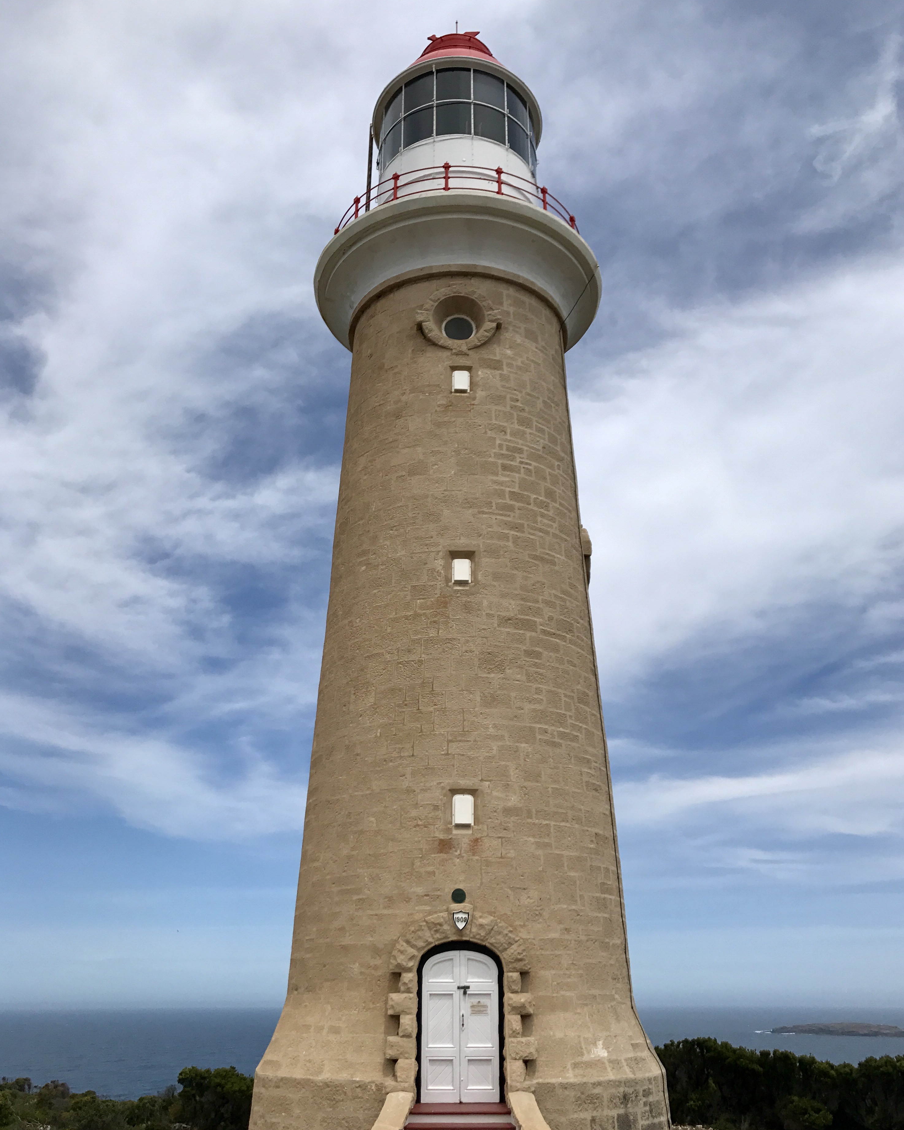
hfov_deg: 48.5
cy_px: 609
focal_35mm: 30
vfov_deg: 58.7
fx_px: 1003
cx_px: 460
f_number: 1.8
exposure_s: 1/5051
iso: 20
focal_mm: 3.99
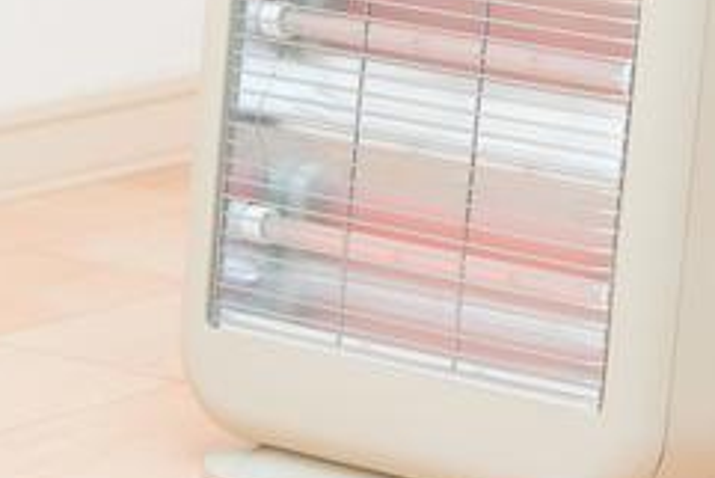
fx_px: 4789
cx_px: 282
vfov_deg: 5.7
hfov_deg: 8.5
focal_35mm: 241
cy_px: 116
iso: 200
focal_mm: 116
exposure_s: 1/60
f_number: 6.3
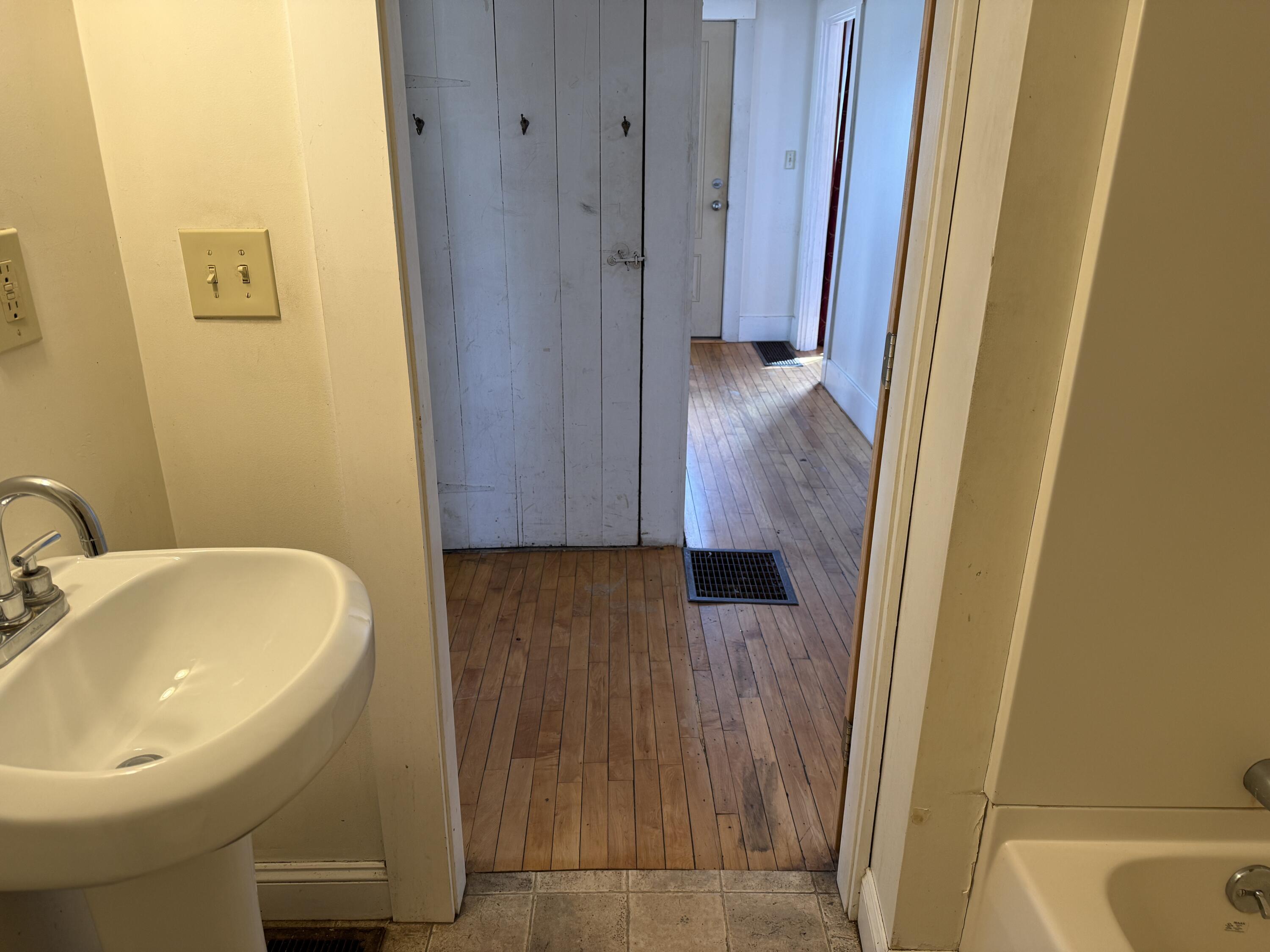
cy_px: 476
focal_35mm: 24
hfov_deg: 71.6
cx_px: 635
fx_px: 881
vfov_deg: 56.8
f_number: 1.78
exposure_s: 1/120
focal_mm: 6.76
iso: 125
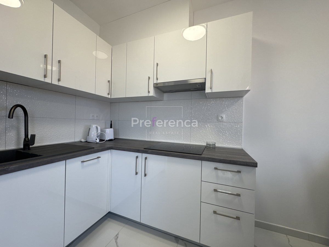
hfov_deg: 102.1
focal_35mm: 14
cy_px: 124
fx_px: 133
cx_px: 164
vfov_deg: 85.7
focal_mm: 2.22
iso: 40
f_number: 2.2
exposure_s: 1/100
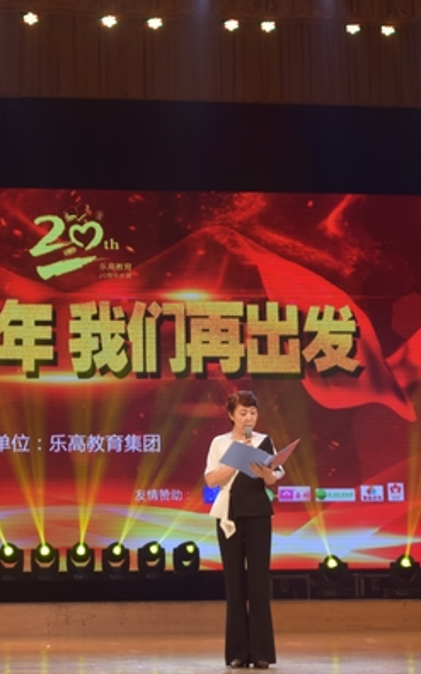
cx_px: 182
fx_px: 1193
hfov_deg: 20.0
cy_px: 334
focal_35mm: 65
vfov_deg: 31.5
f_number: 4
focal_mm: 28
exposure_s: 1/160
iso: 200
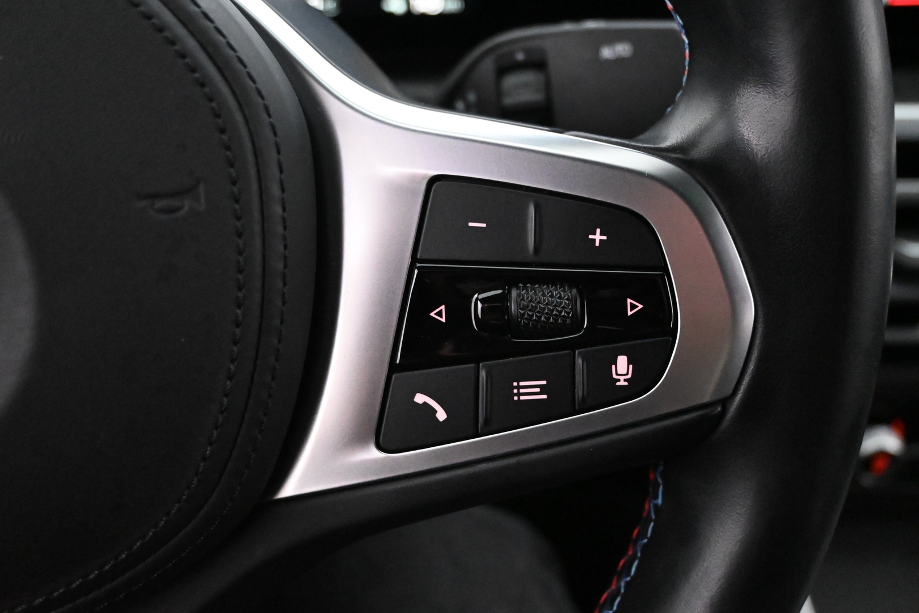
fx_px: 1015
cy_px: 306
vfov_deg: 33.6
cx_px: 460
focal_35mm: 40
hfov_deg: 48.7
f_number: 4.5
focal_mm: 26.5
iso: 10000
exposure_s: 1/40
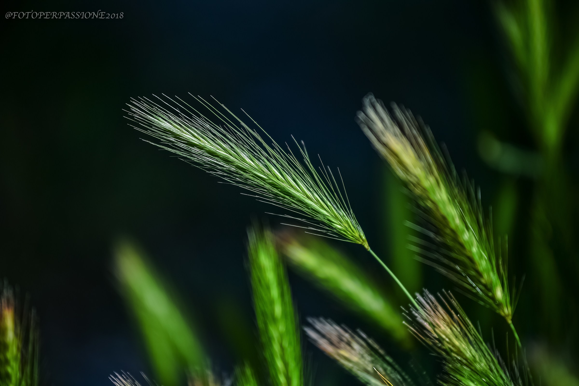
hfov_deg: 10.3
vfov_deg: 6.9
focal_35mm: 200
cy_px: 193
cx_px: 290
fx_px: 3218
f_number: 4
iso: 100
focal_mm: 200
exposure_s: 1/1000
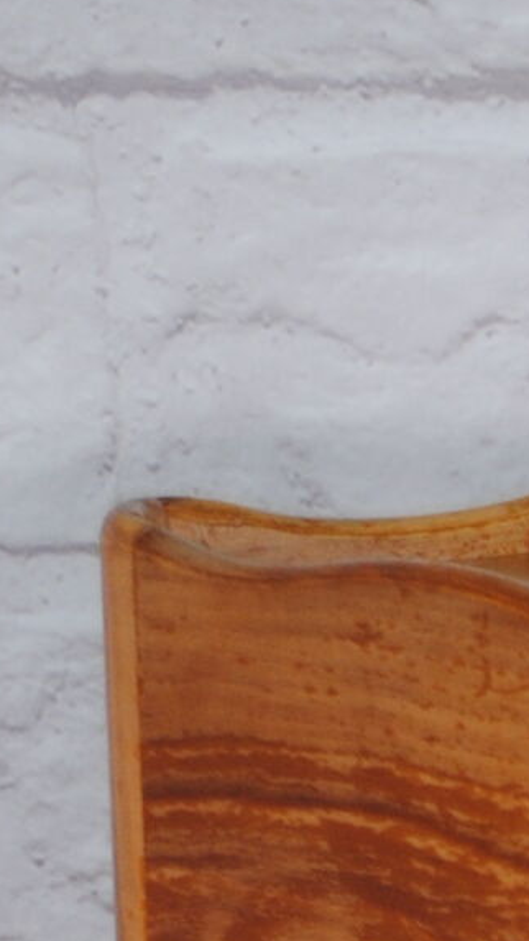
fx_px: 4766
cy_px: 2012
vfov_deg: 10.2
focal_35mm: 191
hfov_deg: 6.2
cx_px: 1030
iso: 200
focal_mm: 24
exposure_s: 1/80
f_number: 4.5
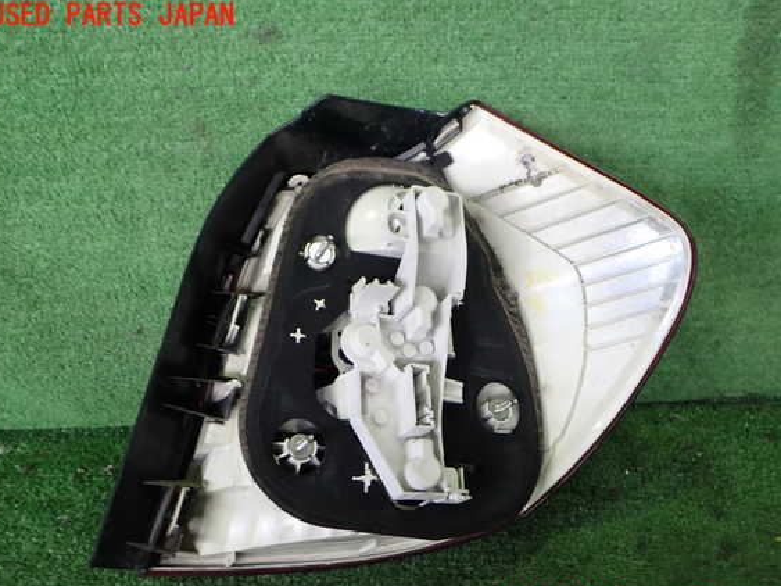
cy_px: 311
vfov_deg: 44.1
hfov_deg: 56.8
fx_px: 722
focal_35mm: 32
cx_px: 398
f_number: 2.3
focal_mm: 5.4
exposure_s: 1/50
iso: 200
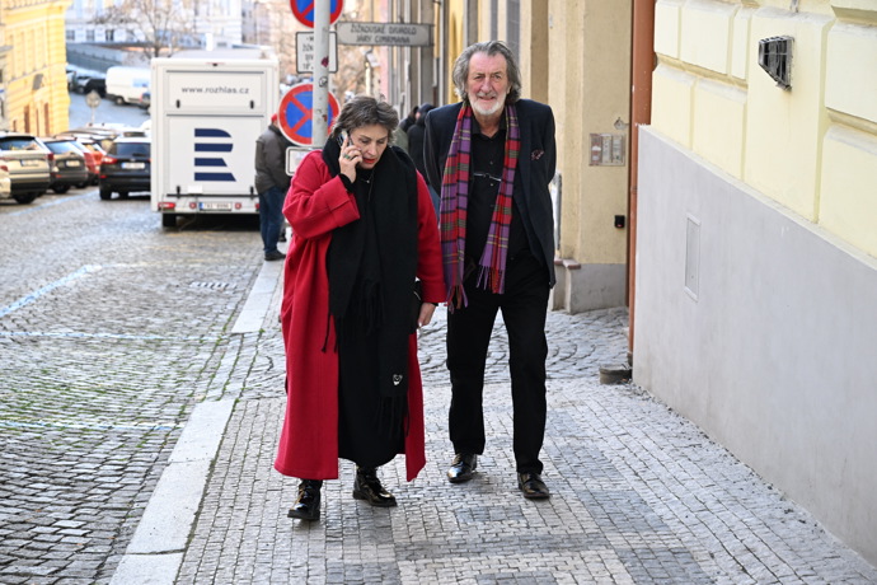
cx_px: 438
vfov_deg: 19.5
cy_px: 292
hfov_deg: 28.8
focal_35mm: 70
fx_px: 1705
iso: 1250
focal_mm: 70
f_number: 4.5
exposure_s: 1/800
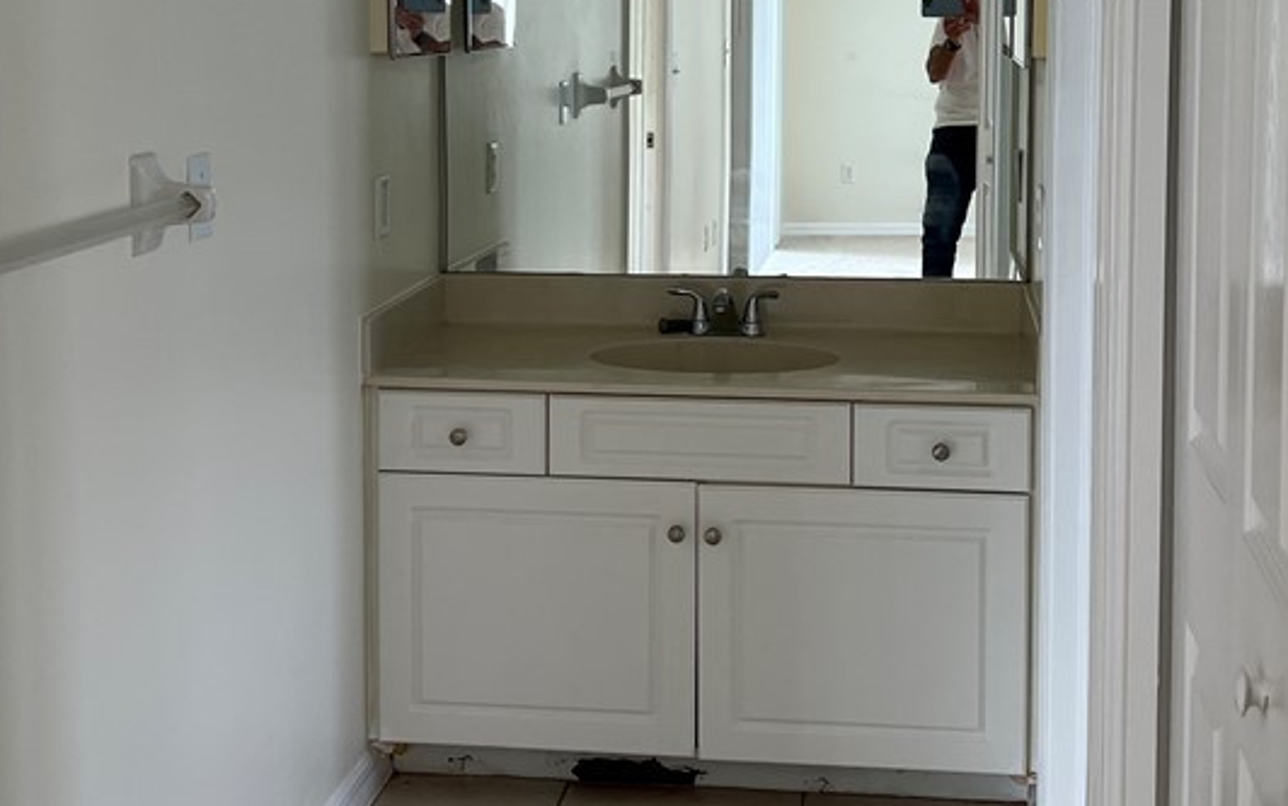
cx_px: 700
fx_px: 1861
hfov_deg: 38.1
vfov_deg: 24.1
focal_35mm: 53
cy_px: 157
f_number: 1.5
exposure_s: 1/120
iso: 100
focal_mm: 5.7
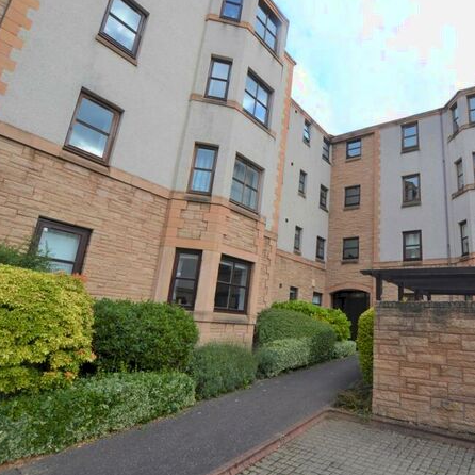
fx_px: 310
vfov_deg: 74.8
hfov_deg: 72.0
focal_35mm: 20
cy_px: 228
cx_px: 327
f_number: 6.3
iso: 100
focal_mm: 10
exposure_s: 1/160
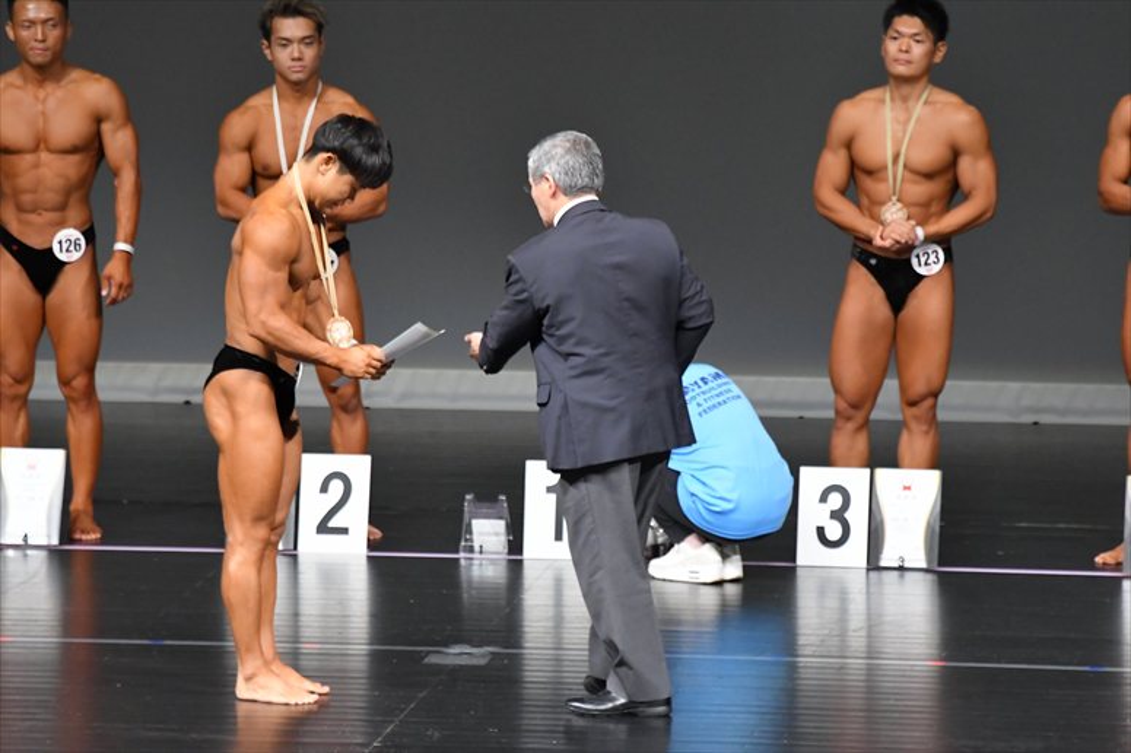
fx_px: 9892
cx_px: 566
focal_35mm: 315
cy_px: 376
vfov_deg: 4.4
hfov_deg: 6.5
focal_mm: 210
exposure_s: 1/400
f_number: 5.6
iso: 5000
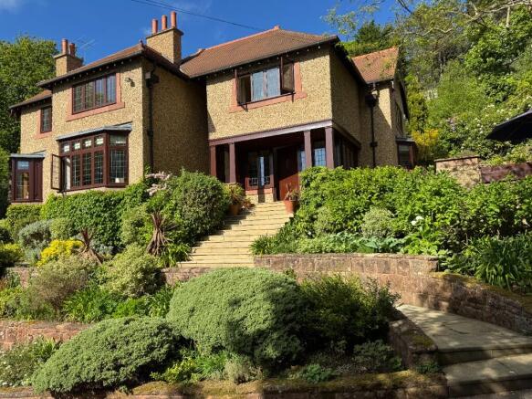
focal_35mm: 24
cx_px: 266
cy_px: 200
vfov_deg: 56.8
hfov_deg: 71.6
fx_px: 369
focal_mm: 6.76
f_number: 1.78
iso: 80
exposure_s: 1/2833
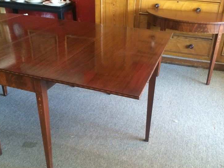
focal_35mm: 37
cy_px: 77
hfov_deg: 50.2
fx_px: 239
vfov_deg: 38.6
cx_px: 114
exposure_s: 1/20
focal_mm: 4.12
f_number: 2.2
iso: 320
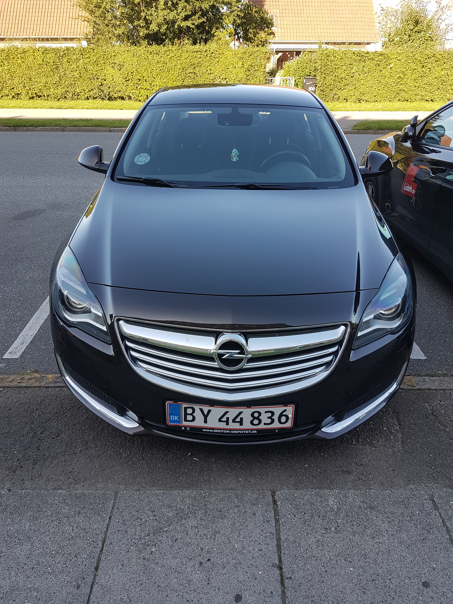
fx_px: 454
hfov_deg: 53.1
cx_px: 226
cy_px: 302
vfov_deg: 67.3
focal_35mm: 26
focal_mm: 4.2
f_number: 1.7
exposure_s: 1/311
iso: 40
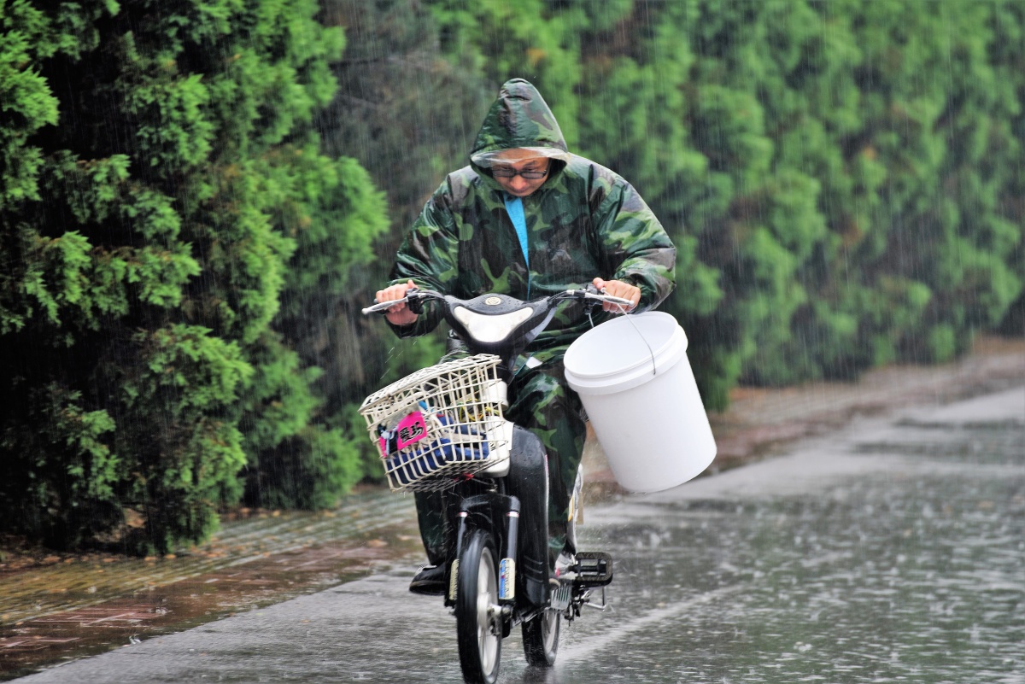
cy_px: 342
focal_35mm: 300
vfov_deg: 4.6
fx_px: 8544
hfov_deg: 6.9
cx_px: 512
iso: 200
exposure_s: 1/60
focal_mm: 300
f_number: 5.6
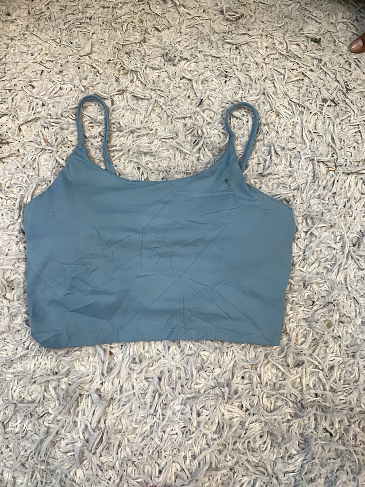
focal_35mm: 26
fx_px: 366
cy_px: 244
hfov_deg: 53.1
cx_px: 182
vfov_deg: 67.3
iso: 40
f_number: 1.8
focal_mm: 4.25
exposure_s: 1/100
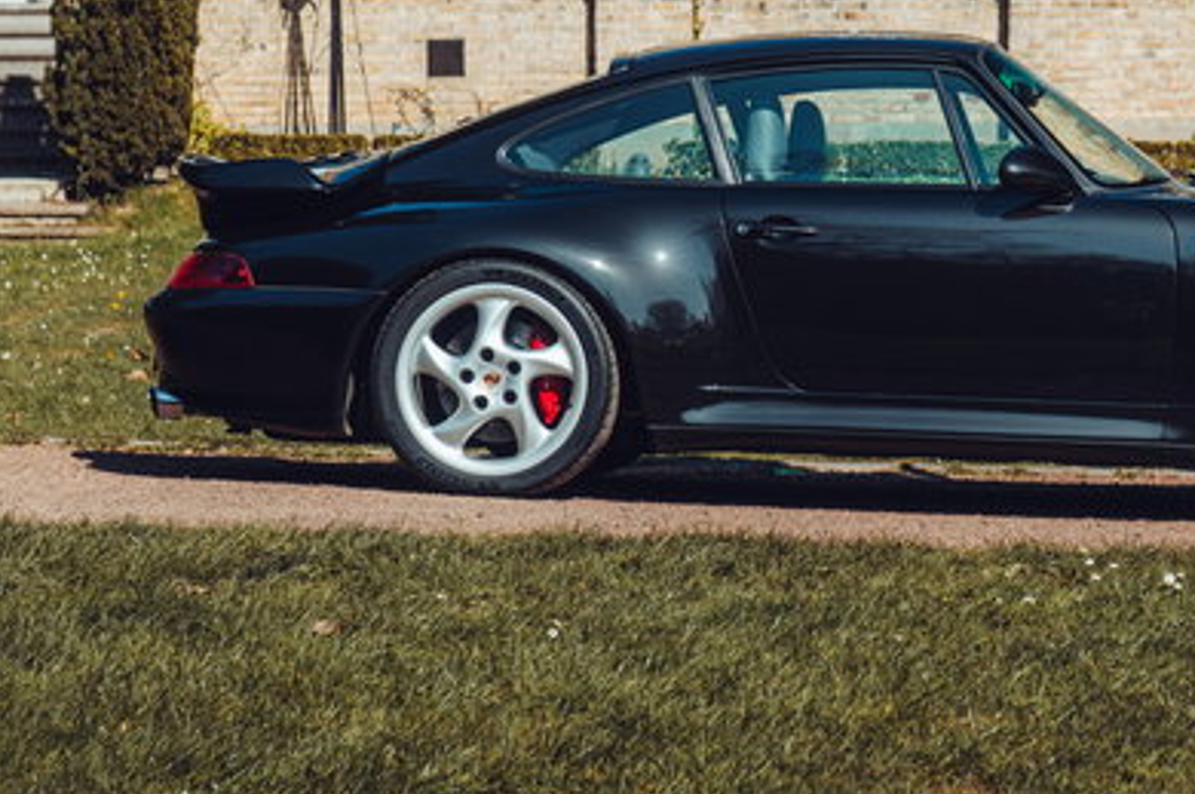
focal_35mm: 138
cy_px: 38
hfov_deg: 14.8
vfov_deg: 9.9
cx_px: 931
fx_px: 4575
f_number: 5.6
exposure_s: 1/200
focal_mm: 70
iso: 100
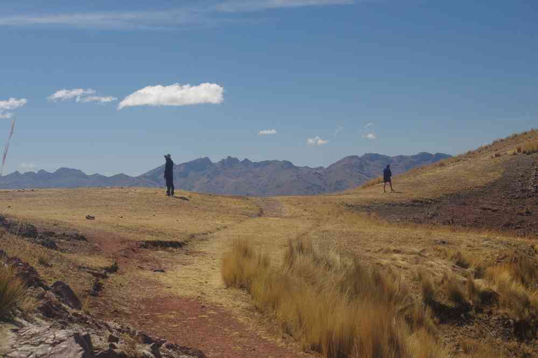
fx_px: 964
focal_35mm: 64
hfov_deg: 31.2
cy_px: 179
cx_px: 269
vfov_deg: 21.1
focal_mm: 43
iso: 200
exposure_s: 1/125
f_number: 11
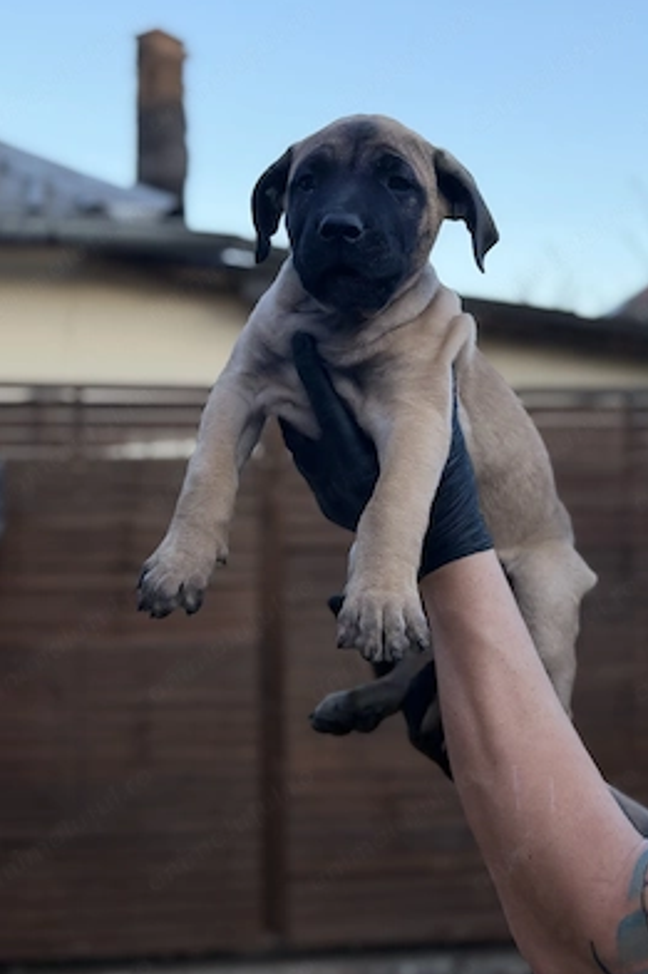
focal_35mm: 51
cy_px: 492
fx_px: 1378
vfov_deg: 38.9
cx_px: 330
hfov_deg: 26.5
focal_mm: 6.76
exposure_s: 1/566
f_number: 1.78
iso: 80
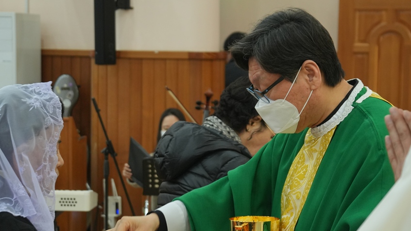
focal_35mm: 118
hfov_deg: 18.2
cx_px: 202
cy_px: 153
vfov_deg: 10.3
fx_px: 1286
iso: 1250
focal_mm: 62
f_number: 5.6
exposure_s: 1/60
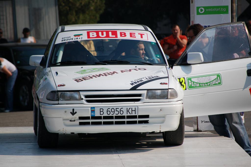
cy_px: 84
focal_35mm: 300
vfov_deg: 4.6
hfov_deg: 6.9
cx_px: 126
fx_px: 2090
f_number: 5.6
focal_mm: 200
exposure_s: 1/2000
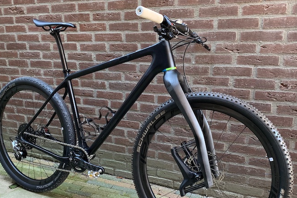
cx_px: 149
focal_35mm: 33
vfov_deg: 39.7
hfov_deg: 57.2
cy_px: 124
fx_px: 272
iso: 320
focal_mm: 4.25
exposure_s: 1/60
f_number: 1.8
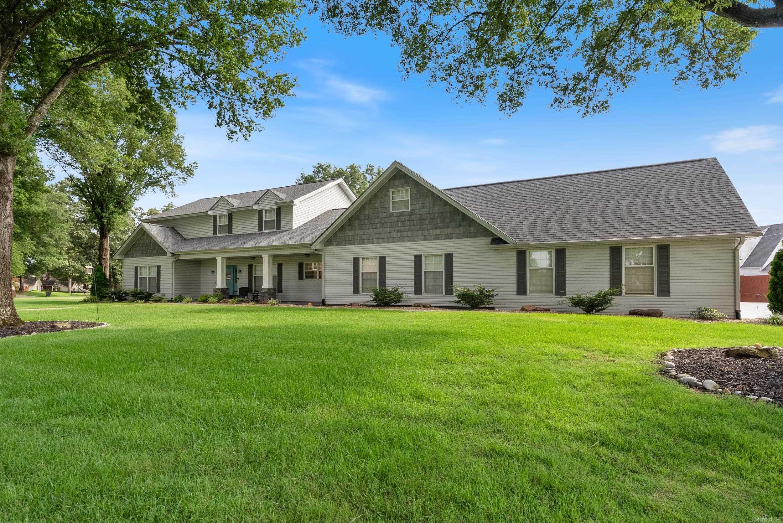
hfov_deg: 90.0
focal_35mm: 18
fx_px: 392
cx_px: 392
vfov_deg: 67.5
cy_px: 262
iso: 640
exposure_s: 1/500
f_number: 9
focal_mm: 18
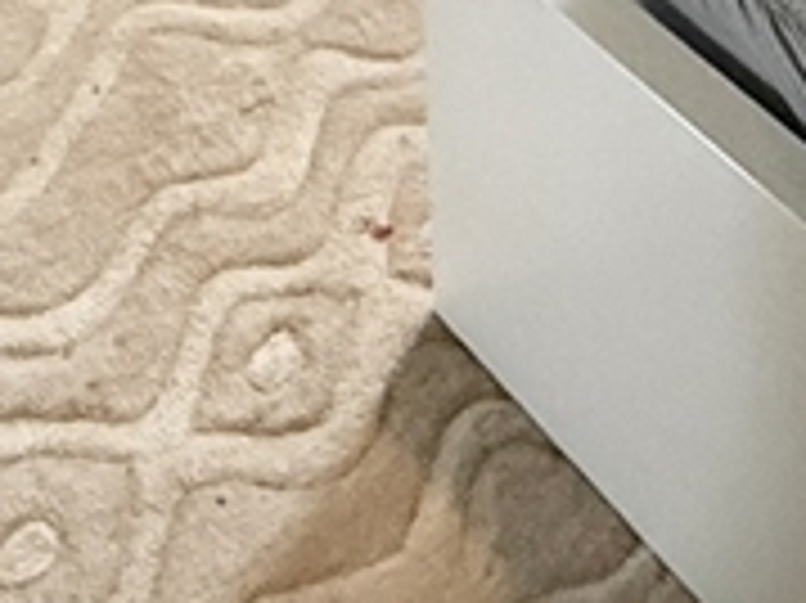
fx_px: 1861
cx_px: 1108
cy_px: -1084
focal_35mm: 80
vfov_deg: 12.0
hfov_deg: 21.5
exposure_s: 1/60
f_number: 2.2
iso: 400
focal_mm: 2.22
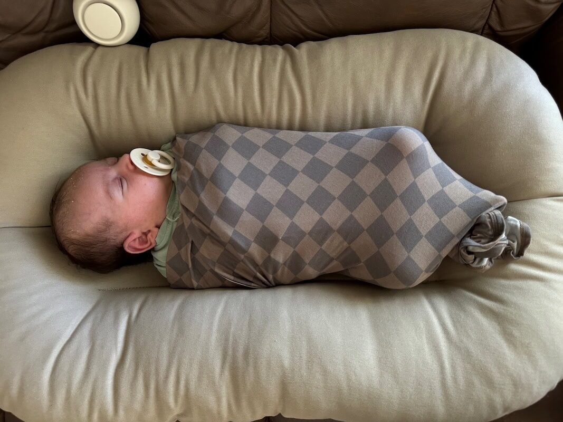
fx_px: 390
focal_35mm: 24
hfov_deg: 71.6
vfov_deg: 56.8
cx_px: 282
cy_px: 211
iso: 400
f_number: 1.8
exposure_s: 1/60
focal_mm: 6.8
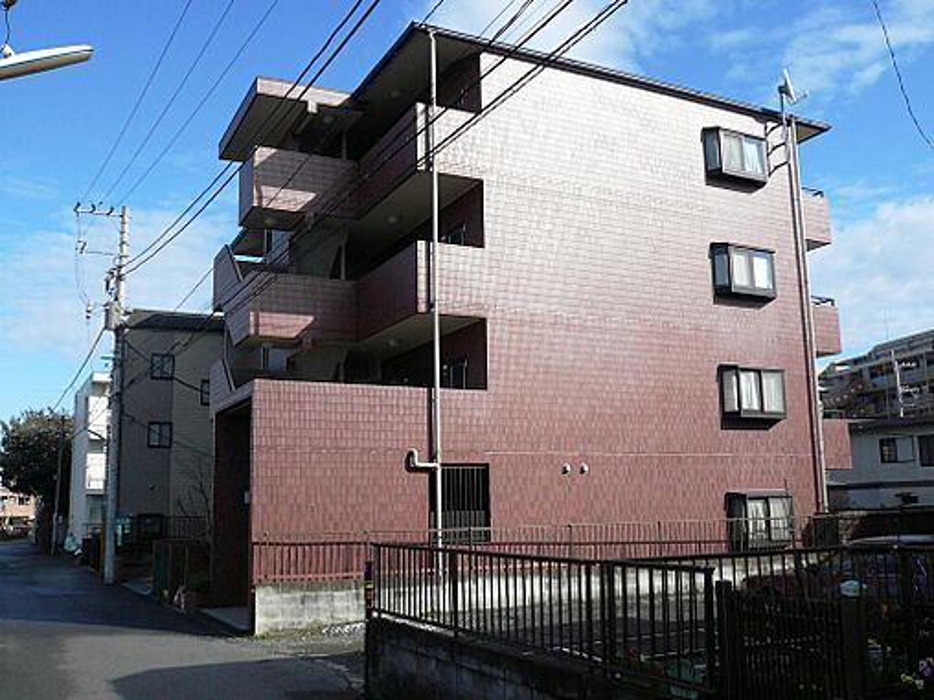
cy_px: 350
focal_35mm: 32
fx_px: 863
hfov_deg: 56.8
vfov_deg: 44.2
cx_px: 467
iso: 100
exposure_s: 1/250
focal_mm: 4.6
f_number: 8
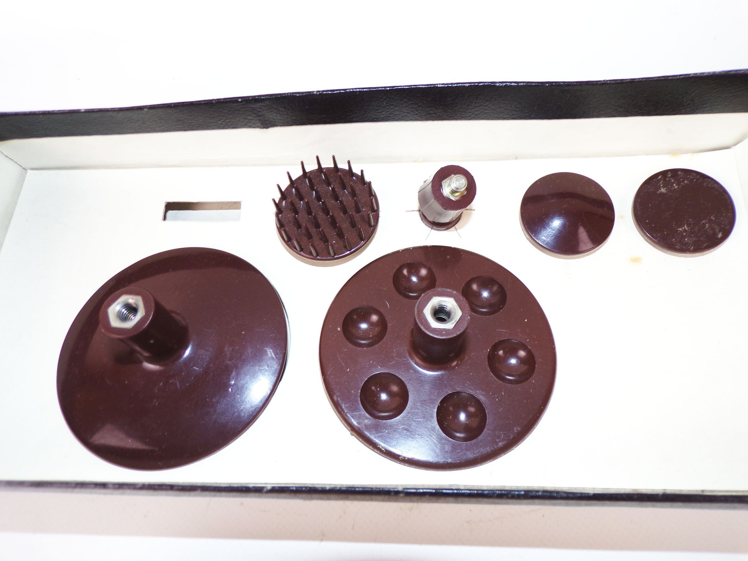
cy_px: 280
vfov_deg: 56.8
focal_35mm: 24
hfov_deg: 71.6
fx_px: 519
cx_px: 374
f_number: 3
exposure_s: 1/34
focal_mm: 4.3
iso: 80
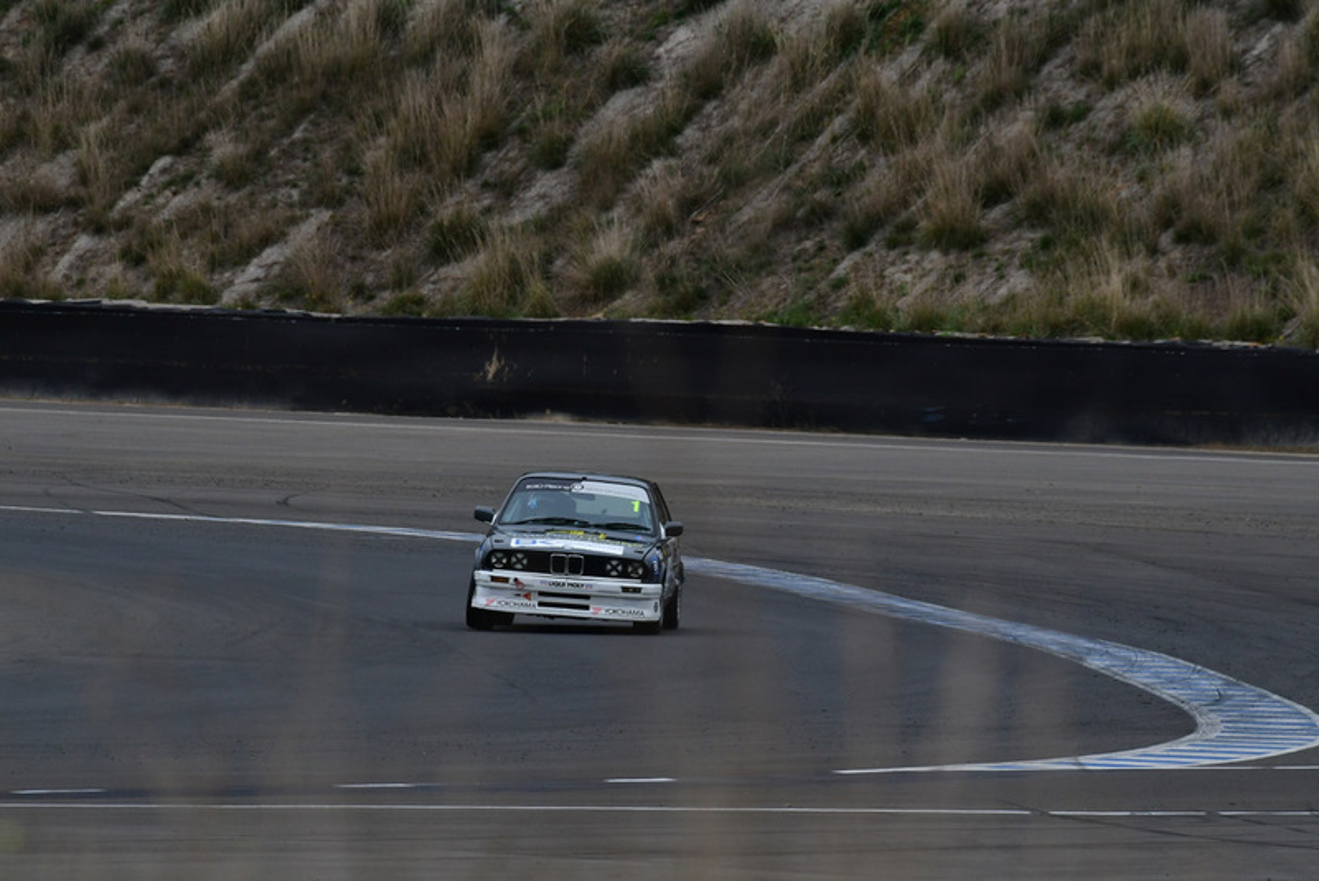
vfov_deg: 1.8
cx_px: 660
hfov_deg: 2.7
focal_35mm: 750
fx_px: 27488
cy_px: 440
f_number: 11
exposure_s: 1/640
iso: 640
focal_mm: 500
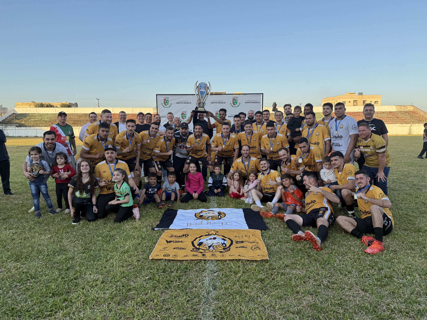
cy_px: 160
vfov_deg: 56.8
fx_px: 296
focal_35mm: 24
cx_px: 214
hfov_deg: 71.6
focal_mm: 6.76
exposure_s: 1/849
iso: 80
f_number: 1.78
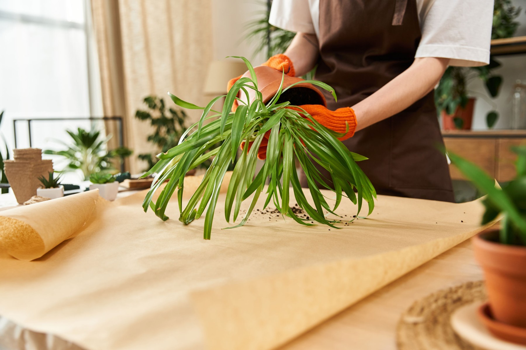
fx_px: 511
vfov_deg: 37.9
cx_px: 263
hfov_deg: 54.4
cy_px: 175
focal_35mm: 35
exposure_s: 1/160
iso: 250
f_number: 3.5
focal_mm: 35
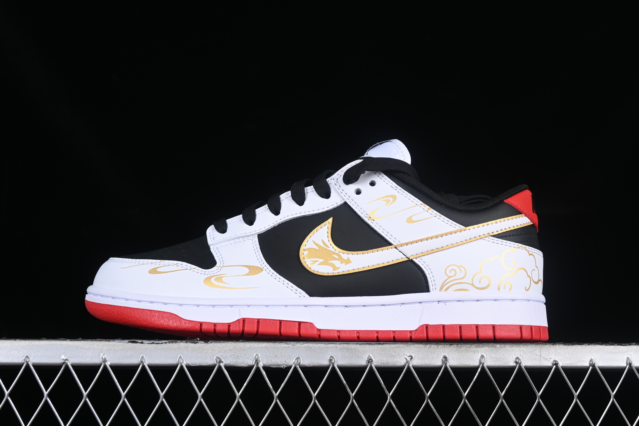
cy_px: 213
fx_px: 1331
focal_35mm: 75
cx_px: 320
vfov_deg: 18.2
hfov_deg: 27.0
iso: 160
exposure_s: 1/80
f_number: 8
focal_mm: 50
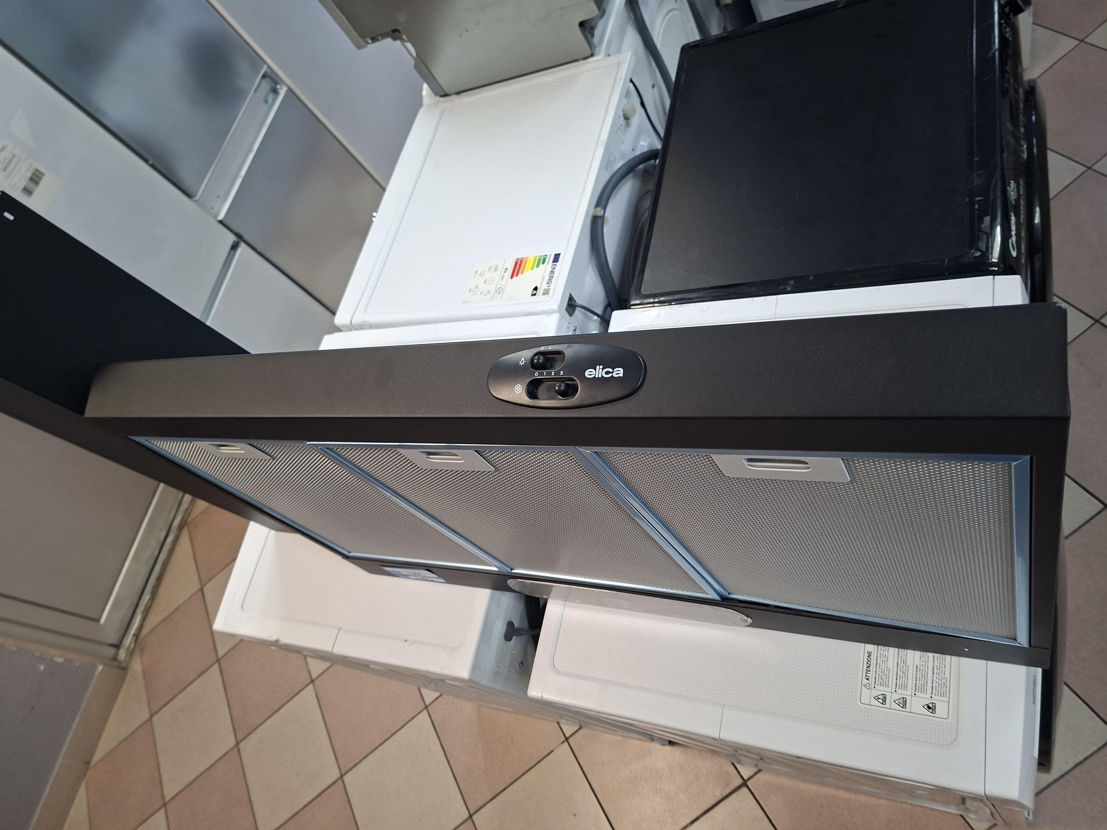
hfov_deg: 73.9
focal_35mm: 23
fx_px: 736
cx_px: 554
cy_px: 415
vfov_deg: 58.9
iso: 200
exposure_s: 1/50
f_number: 1.8
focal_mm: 5.54
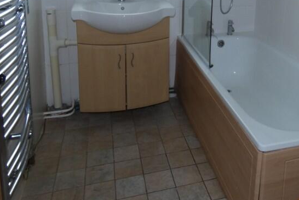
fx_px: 324
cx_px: 222
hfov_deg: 47.8
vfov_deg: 32.1
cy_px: 10
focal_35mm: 39
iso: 100
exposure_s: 1/60
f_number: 2.8
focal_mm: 3.6
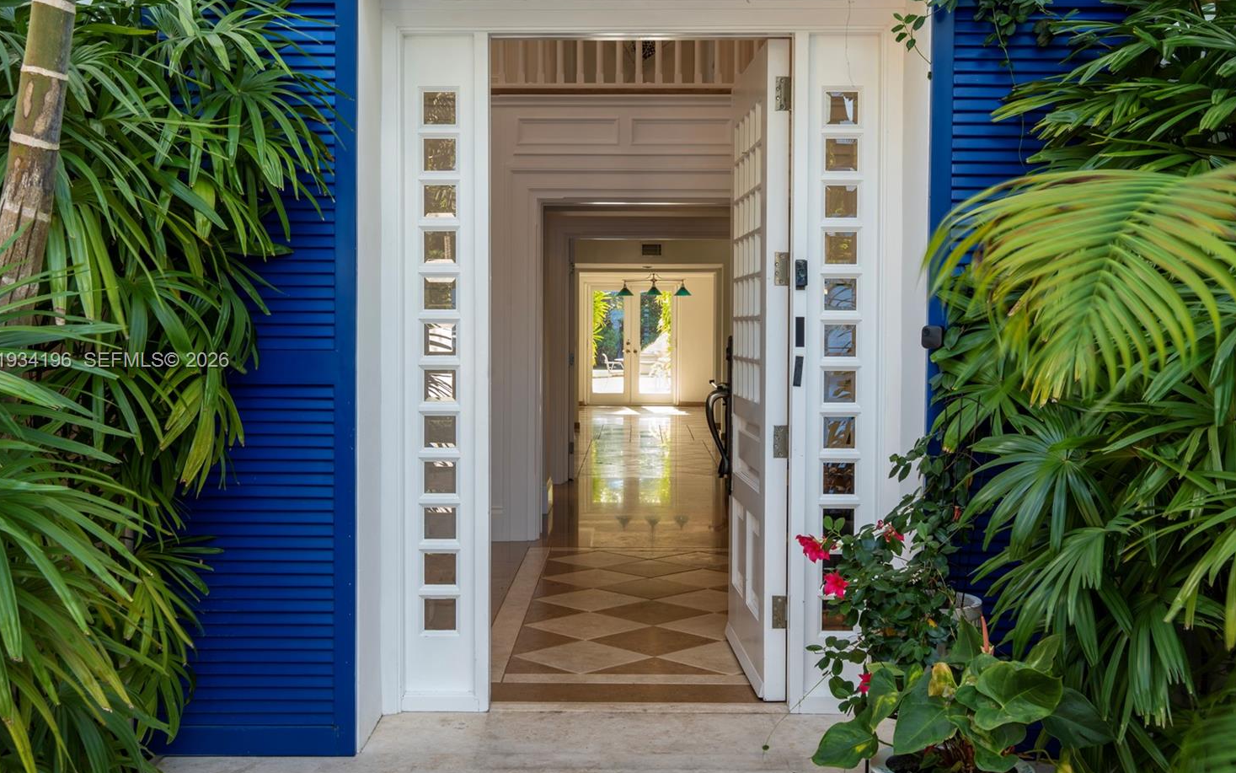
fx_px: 1347
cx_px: 641
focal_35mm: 40
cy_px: 362
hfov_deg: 49.3
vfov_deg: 32.0
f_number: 11
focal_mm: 36
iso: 100
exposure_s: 1/5
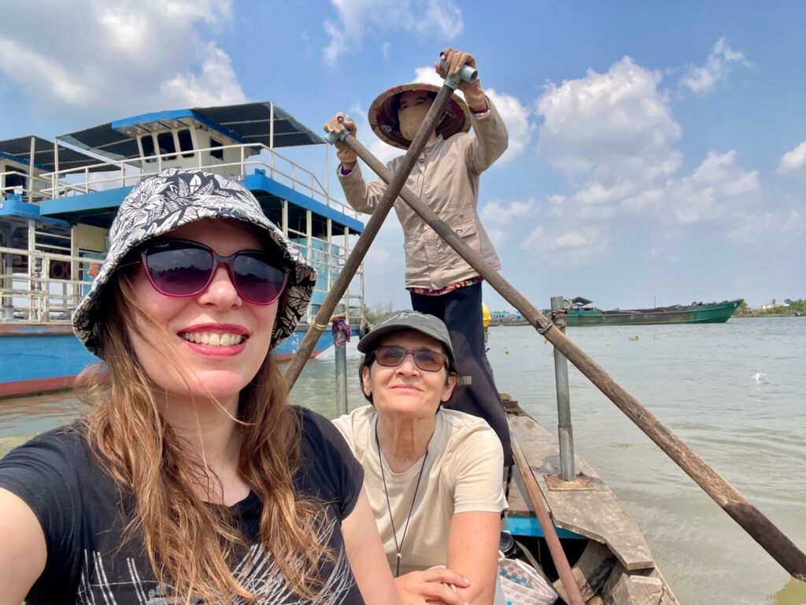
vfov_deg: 58.9
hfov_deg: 73.9
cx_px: 403
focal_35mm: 23
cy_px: 302
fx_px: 536
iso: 25
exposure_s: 1/761
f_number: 2.2
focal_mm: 2.71
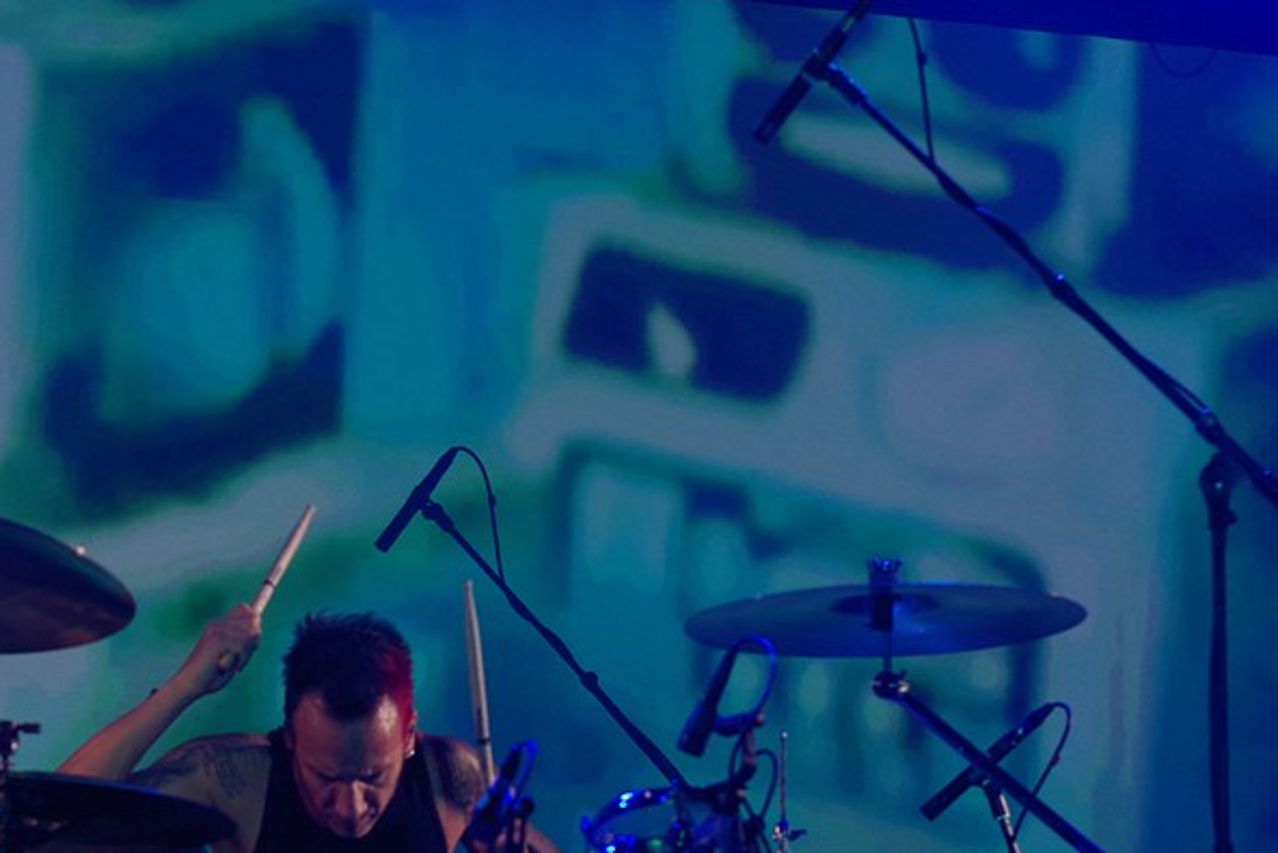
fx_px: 4048
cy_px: 579
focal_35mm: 114
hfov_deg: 17.9
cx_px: 481
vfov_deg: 12.0
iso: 800
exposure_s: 1/500
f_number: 2.5
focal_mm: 50
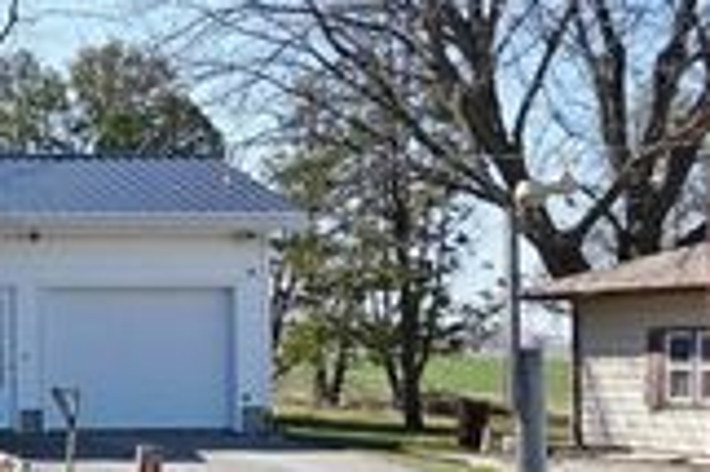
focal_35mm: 93
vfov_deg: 14.6
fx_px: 1832
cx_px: -379
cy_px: 366
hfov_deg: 19.0
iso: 100
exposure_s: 1/100
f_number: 10
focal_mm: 20
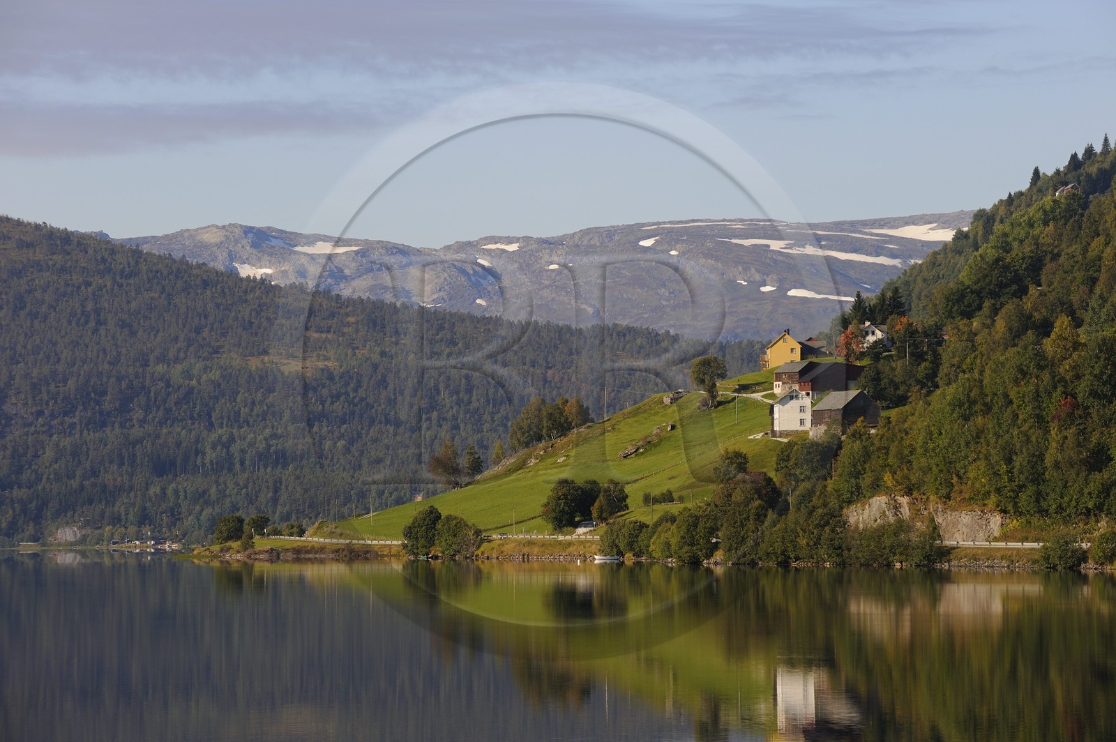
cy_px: 371
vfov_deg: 7.6
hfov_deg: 11.4
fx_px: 5575
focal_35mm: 180
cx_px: 558
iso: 200
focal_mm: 180
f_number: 10
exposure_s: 1/320
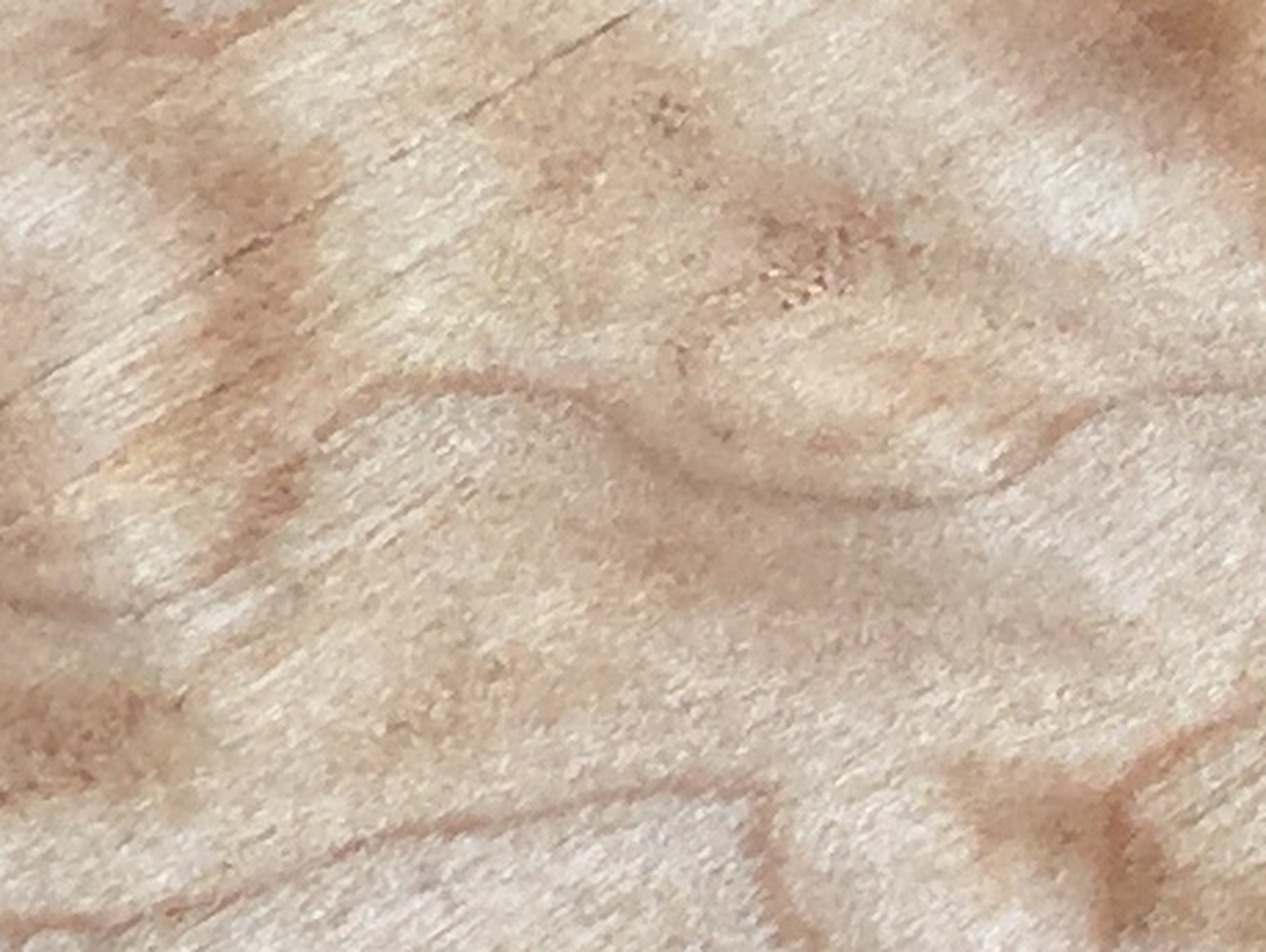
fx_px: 7540
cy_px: 684
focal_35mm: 206
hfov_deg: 9.6
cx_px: 938
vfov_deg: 7.2
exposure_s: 1/40
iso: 32
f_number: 2.2
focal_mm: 4.15
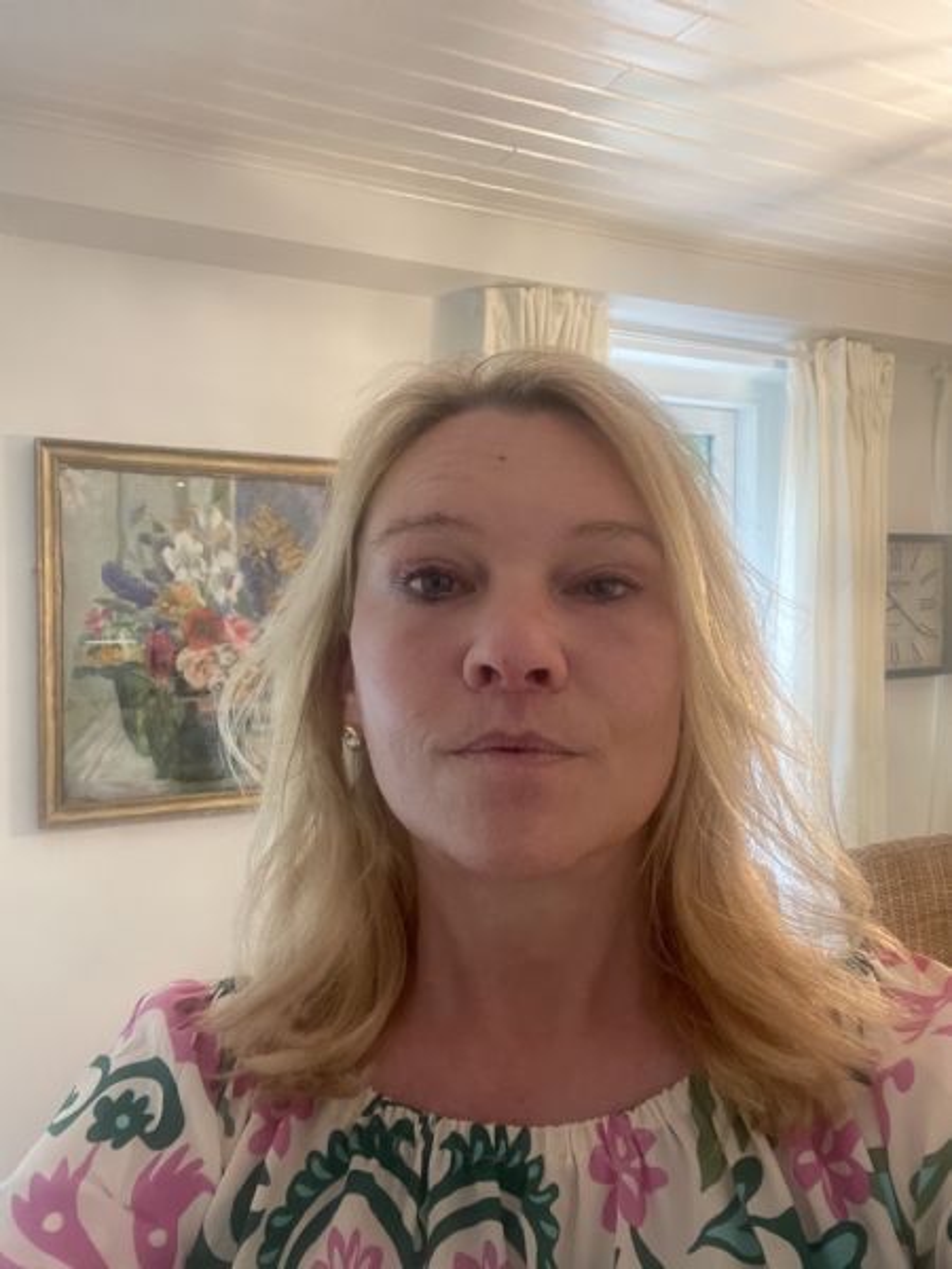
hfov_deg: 46.8
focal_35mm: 30
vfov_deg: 60.0
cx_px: 476
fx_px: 1100
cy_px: 634
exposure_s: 1/25
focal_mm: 2.71
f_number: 2.2
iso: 400
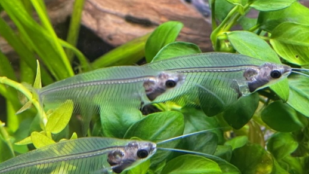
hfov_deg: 30.1
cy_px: 114
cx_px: 135
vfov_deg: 17.2
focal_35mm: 70
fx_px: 573
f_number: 2
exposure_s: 1/50
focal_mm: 6
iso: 320
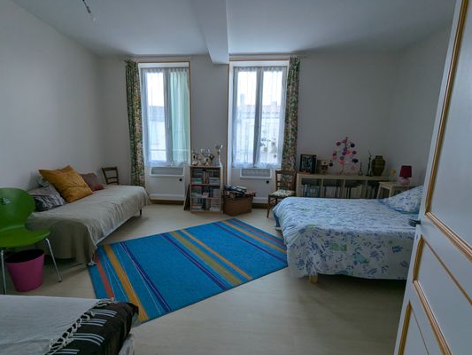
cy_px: 191
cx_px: 229
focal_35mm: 18
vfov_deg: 71.5
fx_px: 245
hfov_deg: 87.7
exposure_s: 1/50
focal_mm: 2.35
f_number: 2.2
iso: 82
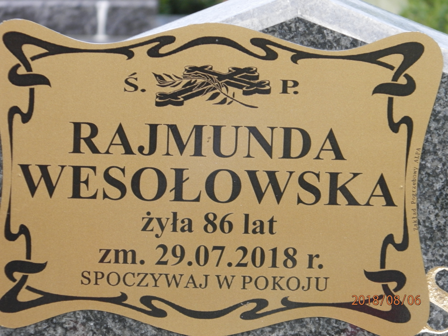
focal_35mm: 281
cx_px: 224
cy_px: 168
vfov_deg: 5.3
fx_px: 3637
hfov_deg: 7.0
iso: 200
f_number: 5.6
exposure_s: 1/50
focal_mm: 50.2
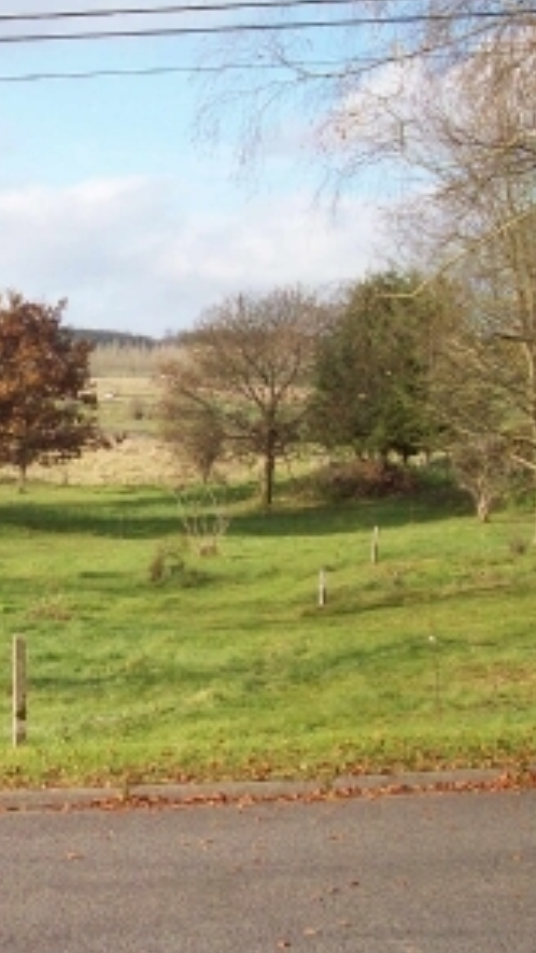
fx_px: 2071
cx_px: -87
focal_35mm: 82
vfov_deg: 25.9
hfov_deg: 14.3
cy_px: 501
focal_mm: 6.2
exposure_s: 1/621
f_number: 2.8
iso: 80
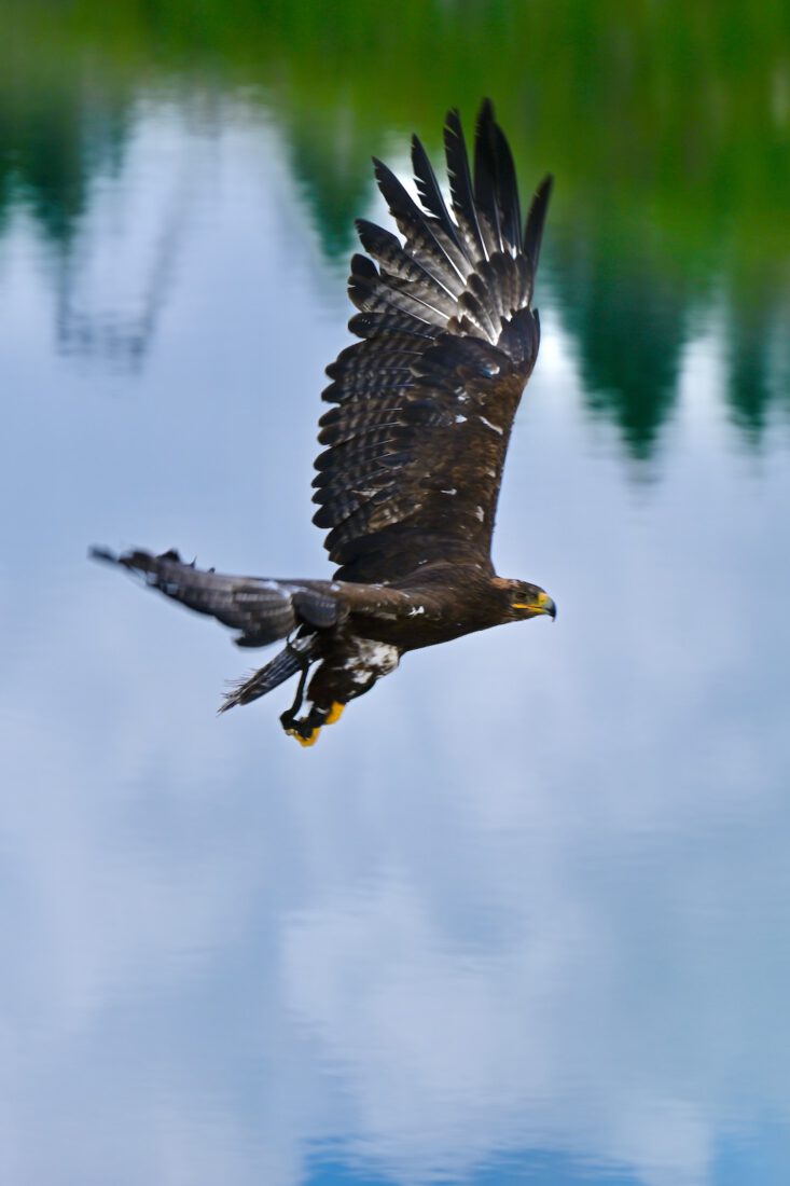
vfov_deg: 11.4
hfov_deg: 7.6
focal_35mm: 180
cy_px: 593
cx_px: 395
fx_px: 5926
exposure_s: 1/640
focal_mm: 180
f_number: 6.3
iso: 100
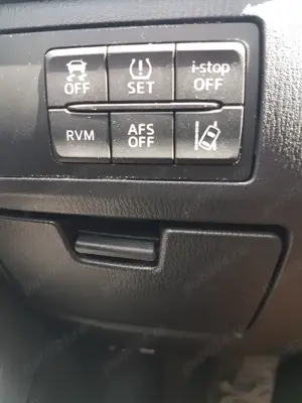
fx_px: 302
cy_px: 202
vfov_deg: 67.3
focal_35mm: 26
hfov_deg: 53.1
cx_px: 151
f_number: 1.7
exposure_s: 1/50
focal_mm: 4.2
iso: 100
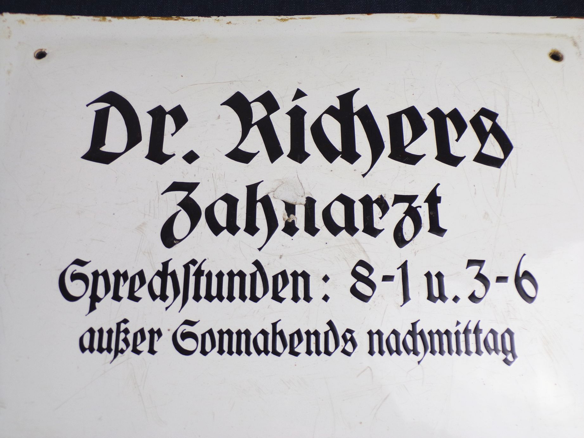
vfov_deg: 38.7
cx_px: 292
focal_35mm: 37
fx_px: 624
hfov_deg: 50.1
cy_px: 219
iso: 80
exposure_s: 1/58
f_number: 3.3
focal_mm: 6.6
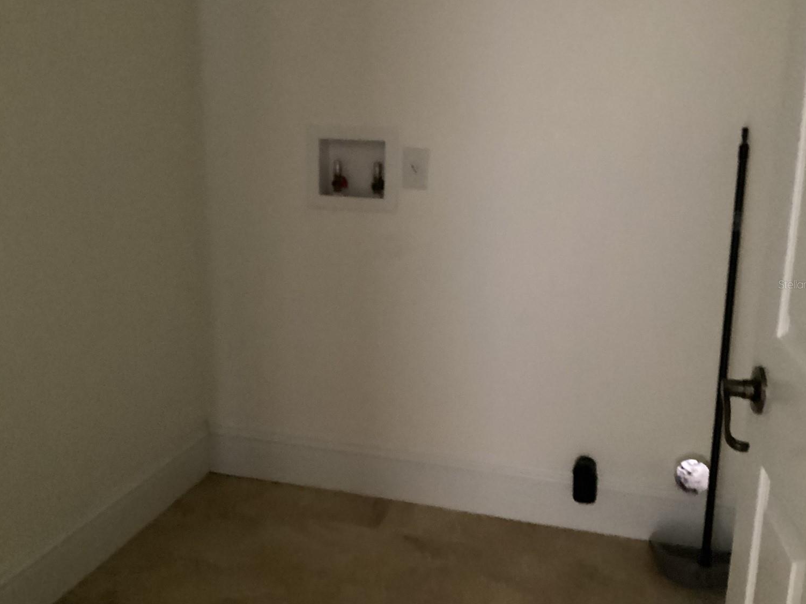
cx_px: 400
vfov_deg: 42.9
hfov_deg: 55.4
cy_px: 284
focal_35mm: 33
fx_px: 768
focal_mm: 3.3
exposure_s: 1/17
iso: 640
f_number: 2.4
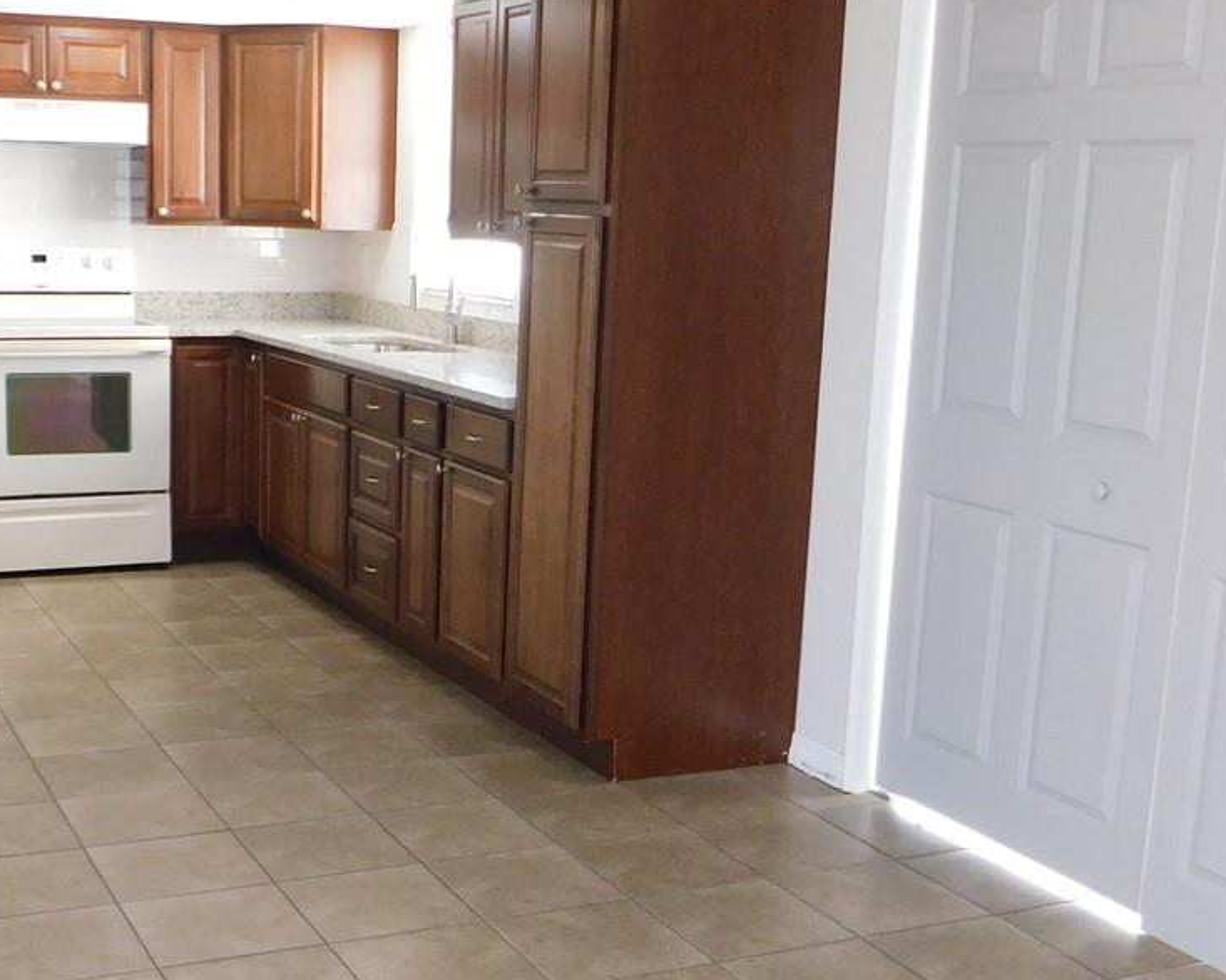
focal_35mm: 49
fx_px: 1777
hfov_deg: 37.7
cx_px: 432
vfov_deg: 30.7
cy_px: 620
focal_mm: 4
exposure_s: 1/30
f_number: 3
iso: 200
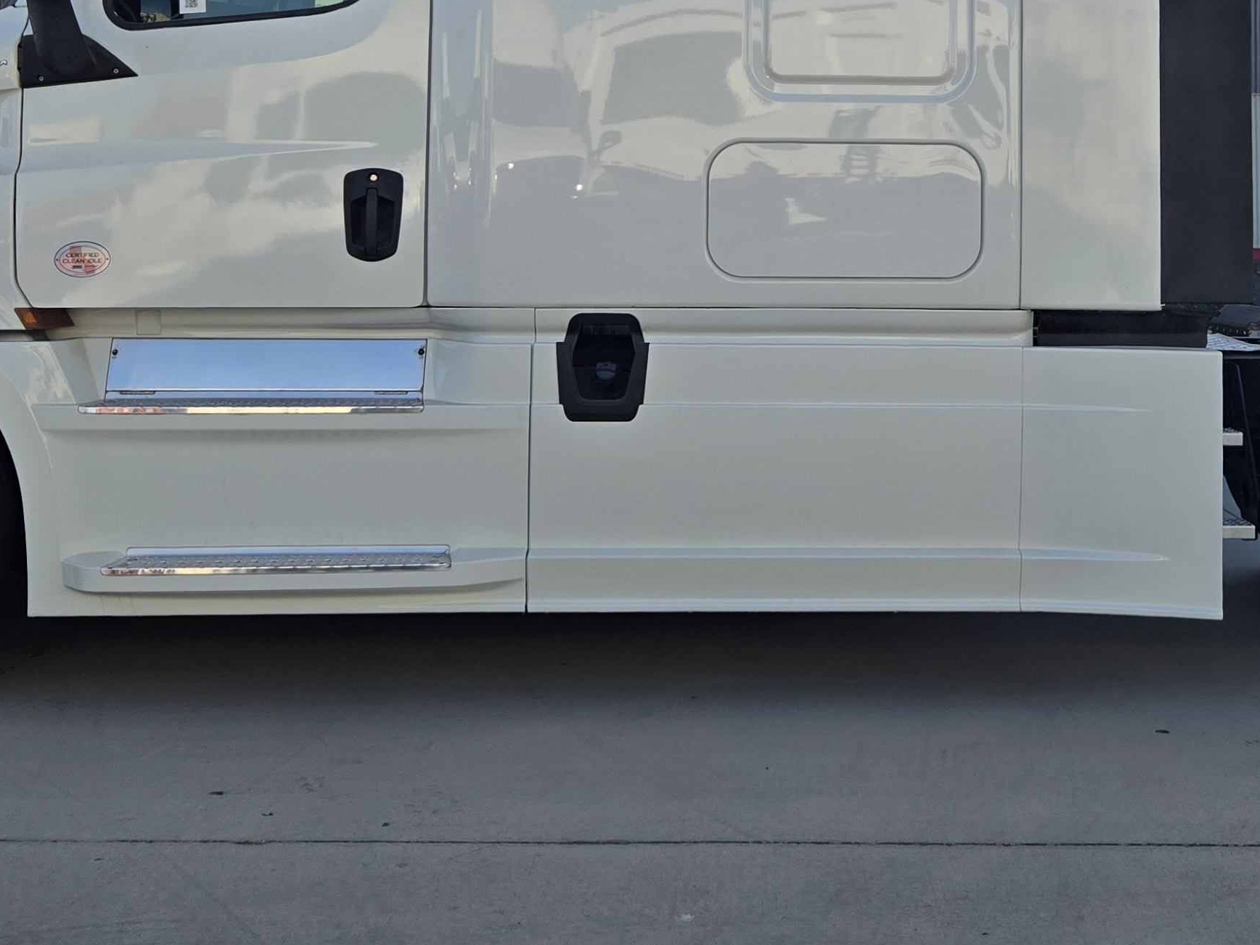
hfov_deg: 35.7
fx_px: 1929
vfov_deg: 26.7
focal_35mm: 53
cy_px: 123
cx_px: 863
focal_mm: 5.4
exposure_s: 1/1785
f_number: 1.8
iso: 25
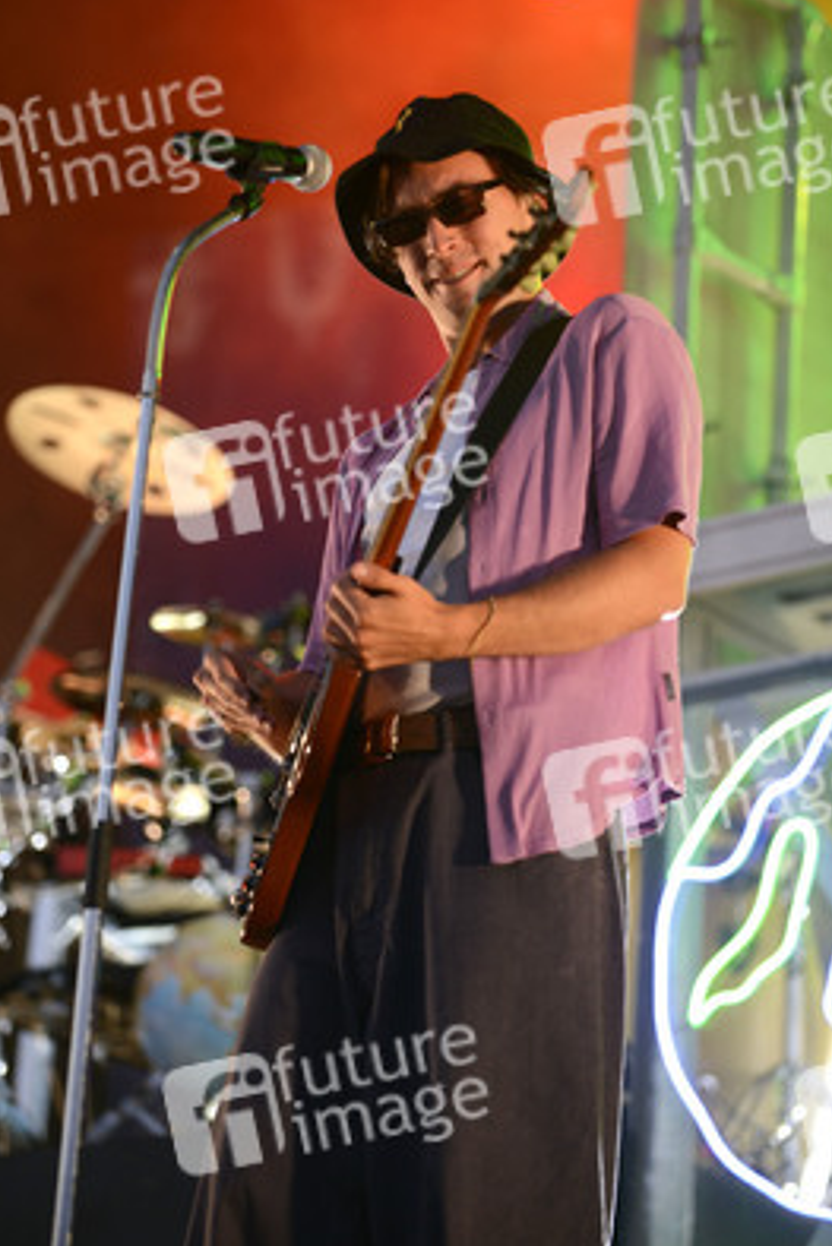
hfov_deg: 9.7
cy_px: 626
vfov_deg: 14.4
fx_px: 4918
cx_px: 418
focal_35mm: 142
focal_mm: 140
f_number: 2.8
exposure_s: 1/320
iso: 1250
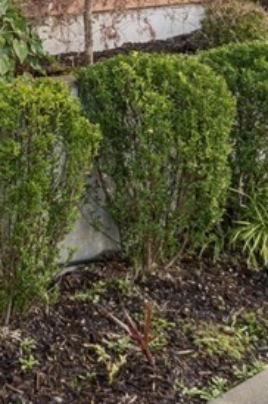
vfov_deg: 20.7
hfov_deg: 14.1
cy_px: -63
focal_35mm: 93
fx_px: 1041
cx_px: -76
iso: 200
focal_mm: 10
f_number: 9
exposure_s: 1/30
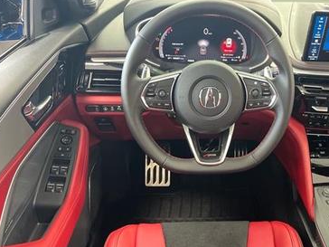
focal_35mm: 36
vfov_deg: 39.1
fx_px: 342
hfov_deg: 50.6
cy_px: 167
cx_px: 214
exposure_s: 1/30
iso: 640
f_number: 1.6
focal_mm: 5.1
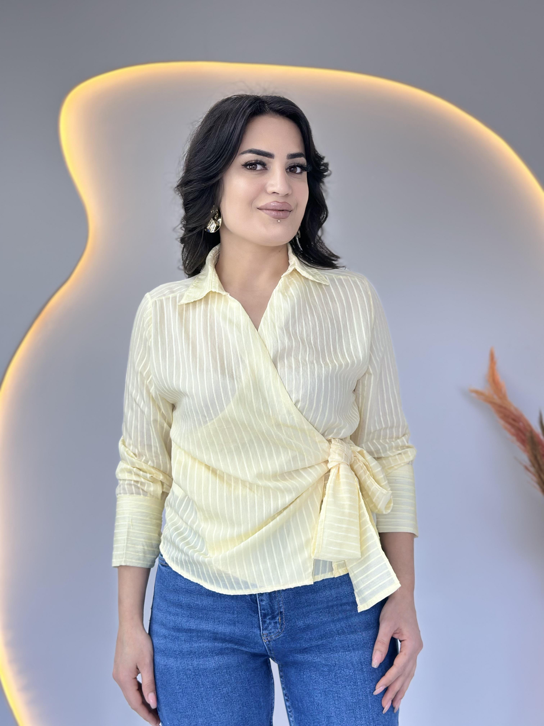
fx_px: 1006
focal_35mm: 48
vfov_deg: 39.7
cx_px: 272
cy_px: 363
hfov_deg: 30.3
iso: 80
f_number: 1.78
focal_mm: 6.86
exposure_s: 1/100
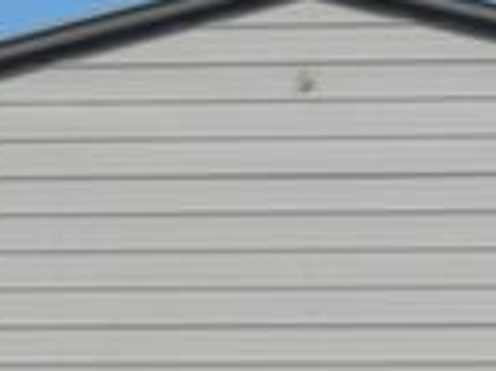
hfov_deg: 8.1
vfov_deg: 6.0
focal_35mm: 244
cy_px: 501
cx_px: 334
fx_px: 3493
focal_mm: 11.7
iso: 125
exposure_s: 1/800
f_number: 8.4
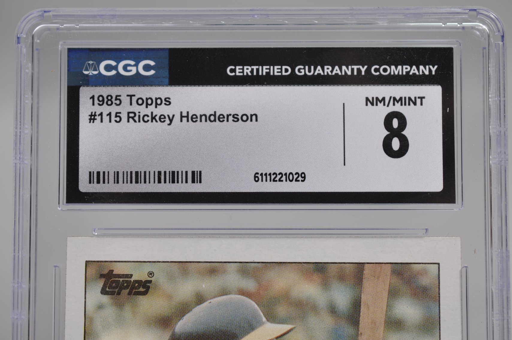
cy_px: 170
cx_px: 256
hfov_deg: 33.4
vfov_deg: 22.6
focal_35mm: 60
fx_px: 852
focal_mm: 40
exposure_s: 1/100
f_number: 5
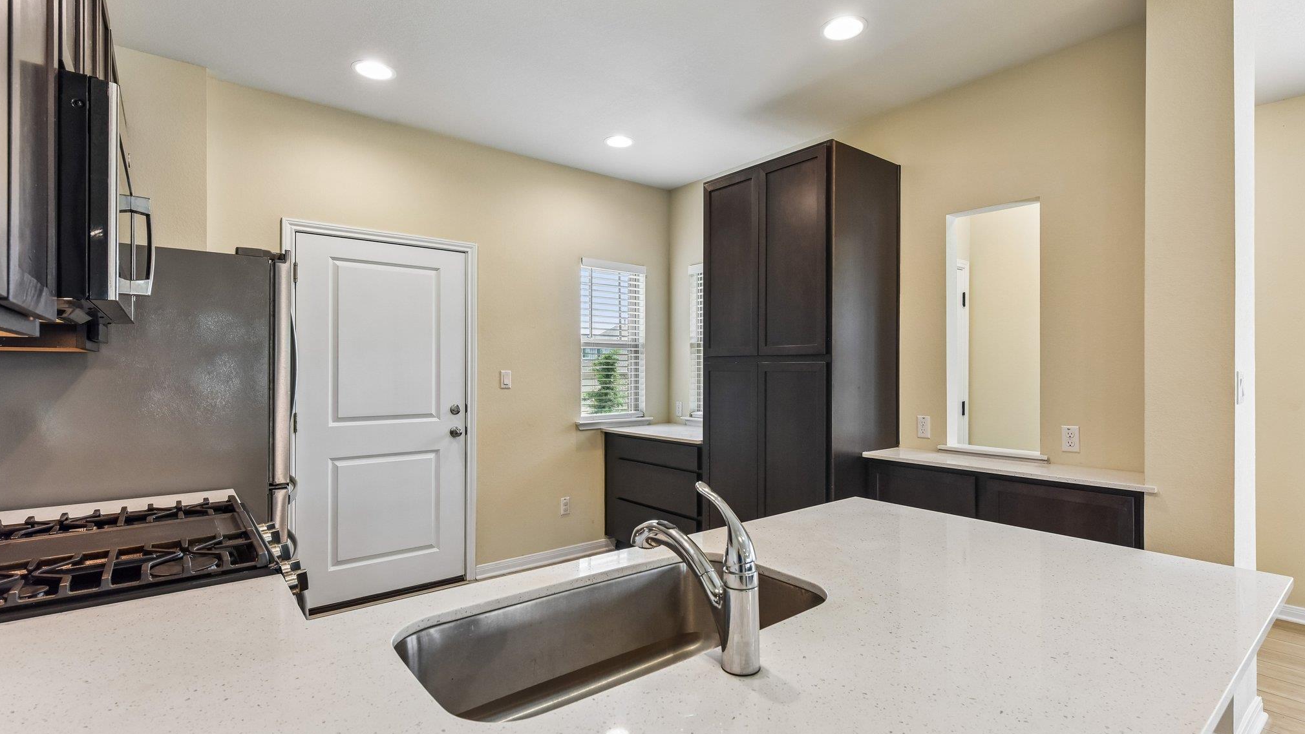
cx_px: 657
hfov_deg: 95.9
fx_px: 588
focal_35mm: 17
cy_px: 355
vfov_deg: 63.9
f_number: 8
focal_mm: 16
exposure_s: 1/15
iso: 320
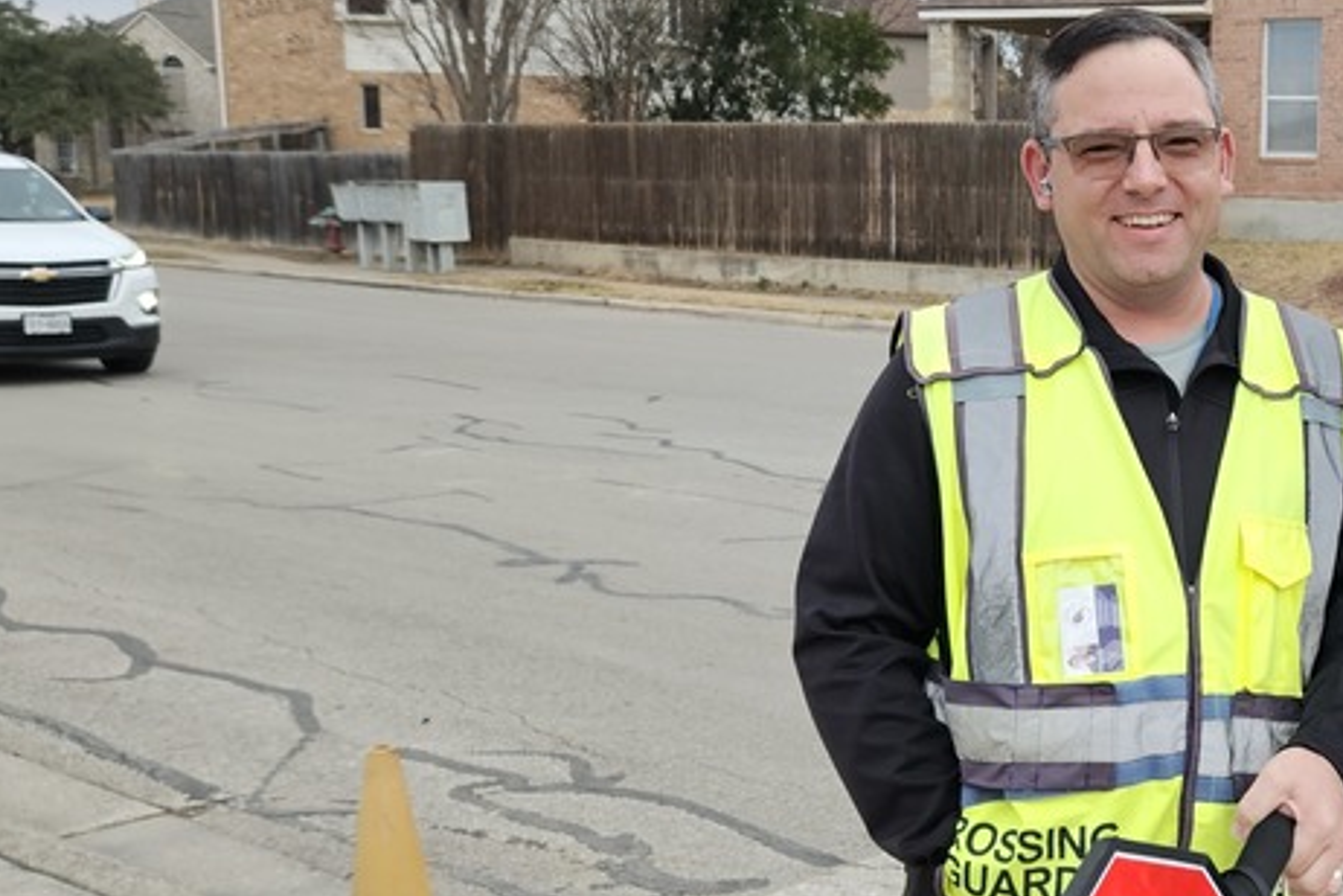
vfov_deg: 25.5
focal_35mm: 53
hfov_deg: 34.4
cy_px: 529
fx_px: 1977
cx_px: 1323
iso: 160
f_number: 1.8
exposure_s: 1/180
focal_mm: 5.4
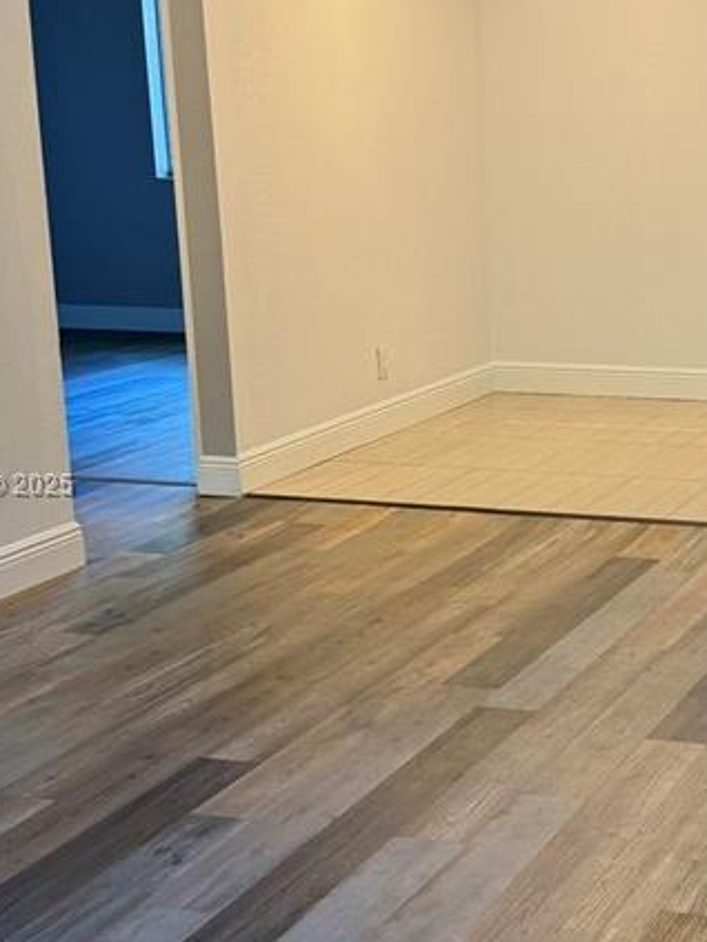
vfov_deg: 28.6
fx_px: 1852
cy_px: 487
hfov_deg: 21.0
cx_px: 667
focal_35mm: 68
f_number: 1.78
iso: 125
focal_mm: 6.76
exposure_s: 1/60
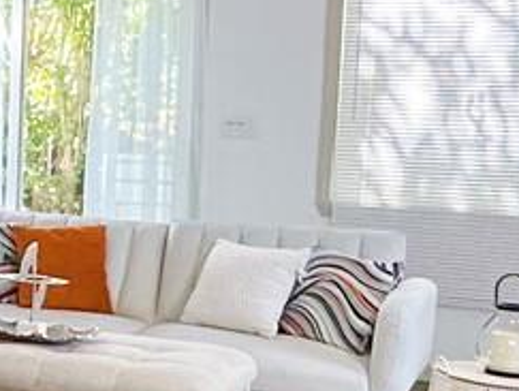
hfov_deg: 17.3
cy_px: 188
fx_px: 1381
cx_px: -414
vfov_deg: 16.1
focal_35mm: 92
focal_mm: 2.22
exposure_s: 1/120
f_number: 2.2
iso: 250
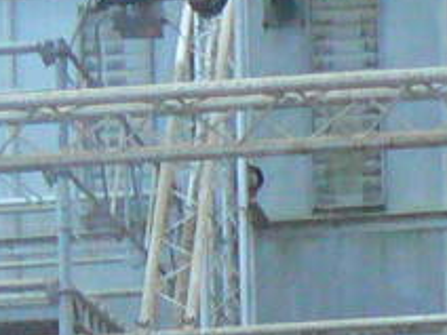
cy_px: 1249
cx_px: -42
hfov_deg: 7.2
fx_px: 3512
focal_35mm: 272
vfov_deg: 5.0
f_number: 2.8
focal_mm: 6
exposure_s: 1/8
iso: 200
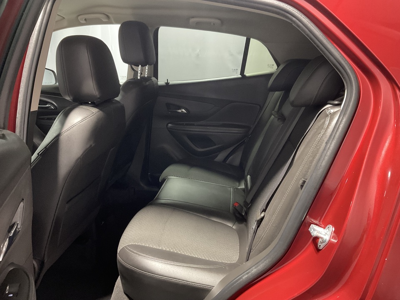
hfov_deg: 61.7
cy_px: 150
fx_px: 335
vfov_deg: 48.2
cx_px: 200
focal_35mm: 29
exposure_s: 1/40
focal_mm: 3
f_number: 1.8
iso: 320
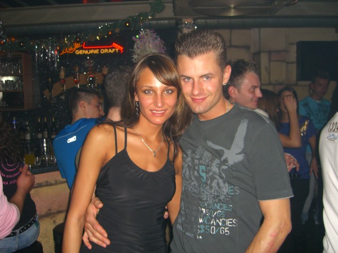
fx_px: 371
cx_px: 169
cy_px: 126
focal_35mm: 38
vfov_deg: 37.7
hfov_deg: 49.0
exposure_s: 1/60
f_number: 2.8
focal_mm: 7.9
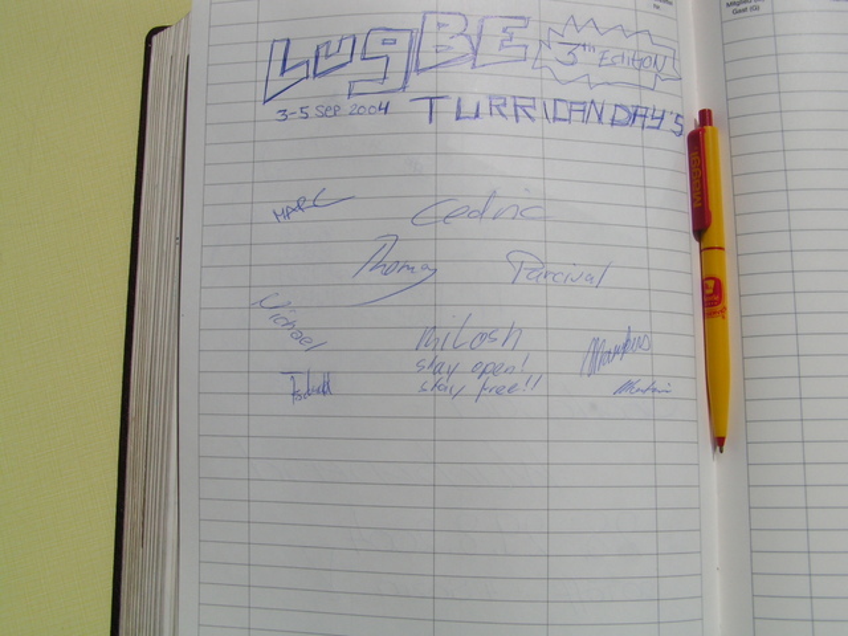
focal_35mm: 38
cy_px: 318
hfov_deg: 49.0
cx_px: 424
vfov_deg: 37.7
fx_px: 931
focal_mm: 6.3
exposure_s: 1/1000
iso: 50
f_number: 8
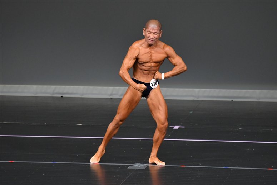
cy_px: 92
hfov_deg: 5.5
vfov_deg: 3.7
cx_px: 138
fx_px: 2884
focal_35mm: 375
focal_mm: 250
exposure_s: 1/400
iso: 4000
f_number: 5.6
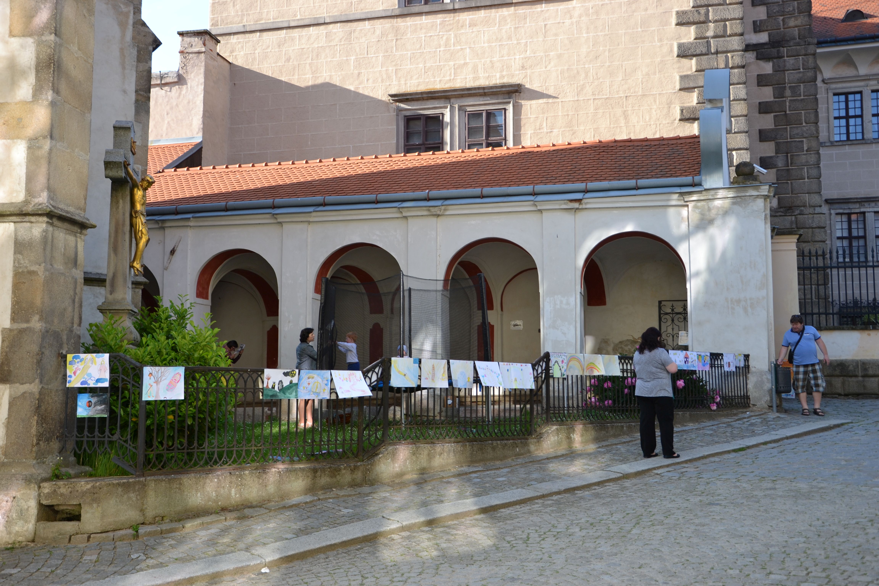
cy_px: 293
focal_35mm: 38
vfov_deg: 35.5
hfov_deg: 51.3
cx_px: 440
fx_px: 916
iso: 100
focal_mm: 25
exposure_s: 1/125
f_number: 5.6
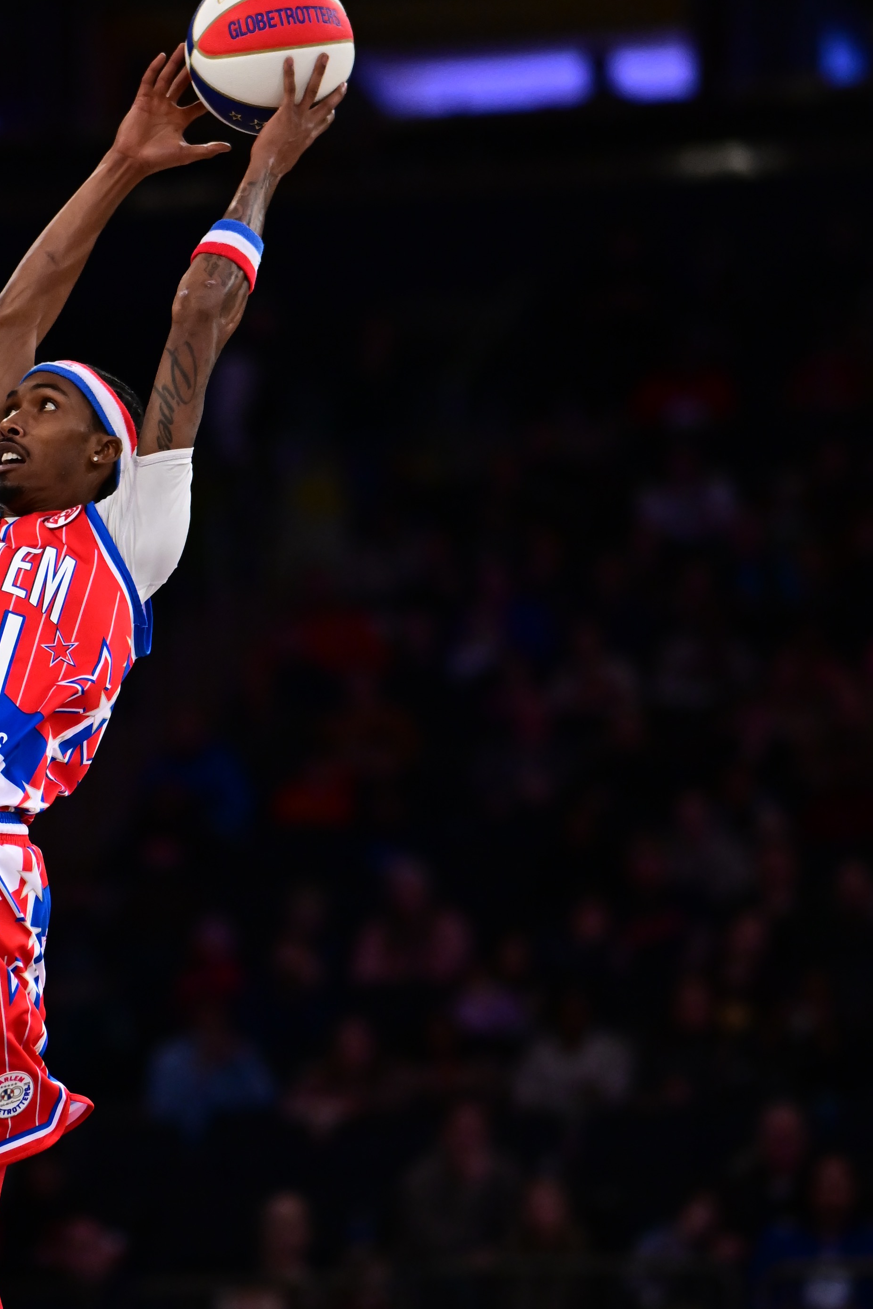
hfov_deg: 6.6
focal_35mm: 207
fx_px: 7529
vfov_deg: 9.9
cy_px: 799
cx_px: 68
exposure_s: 1/2500
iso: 1600
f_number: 1.2
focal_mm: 85
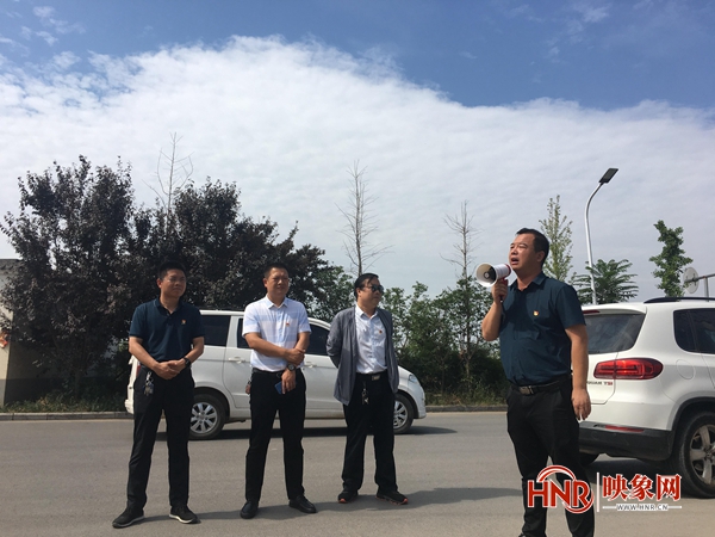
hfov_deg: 61.7
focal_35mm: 29
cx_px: 358
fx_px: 599
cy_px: 268
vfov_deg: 48.2
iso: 25
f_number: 2.2
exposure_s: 1/2262
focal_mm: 4.15
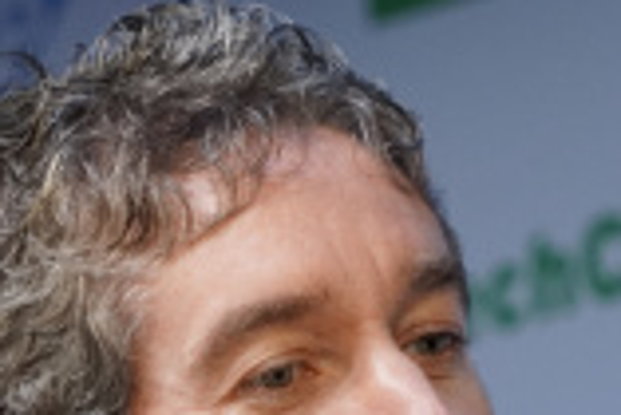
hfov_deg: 2.2
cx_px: 194
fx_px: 15833
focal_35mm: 917
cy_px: 589
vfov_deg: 1.5
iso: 1600
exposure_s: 1/100
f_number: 7.1
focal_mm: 160
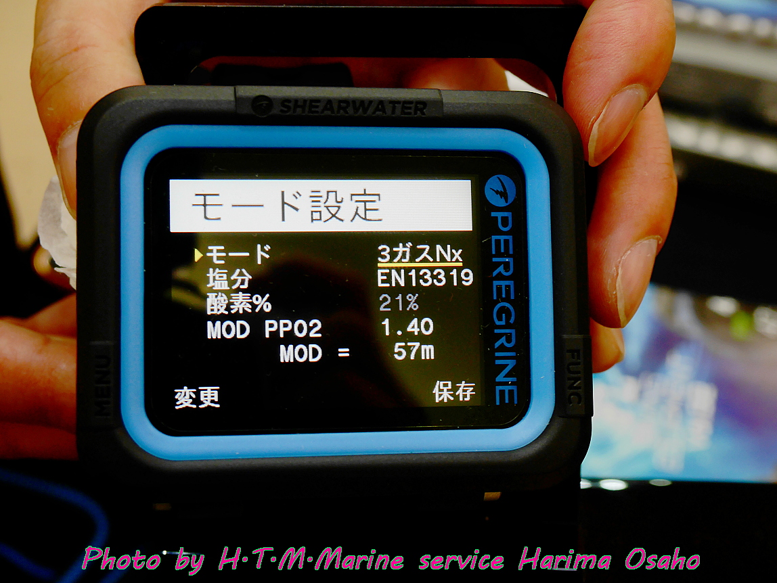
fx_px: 1392
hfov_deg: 31.2
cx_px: 388
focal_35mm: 62
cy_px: 292
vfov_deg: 23.7
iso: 400
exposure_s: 1/30
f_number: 8
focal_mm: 31
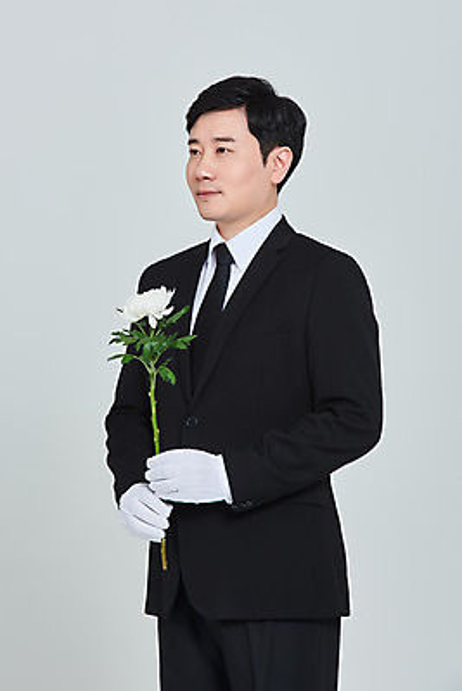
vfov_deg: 15.8
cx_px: 231
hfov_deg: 10.6
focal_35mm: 130
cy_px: 346
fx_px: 2500
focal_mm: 130
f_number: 13
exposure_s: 1/125
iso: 100
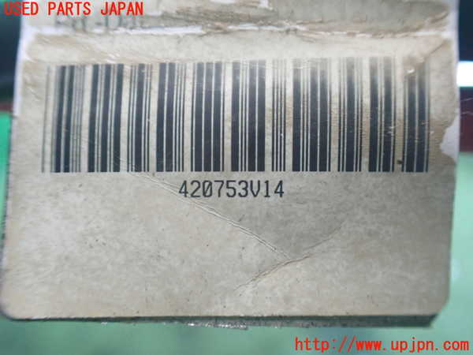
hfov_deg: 60.0
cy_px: 178
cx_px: 236
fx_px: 410
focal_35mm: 30
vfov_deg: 46.8
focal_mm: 5.4
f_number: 2.3
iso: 800
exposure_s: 1/60
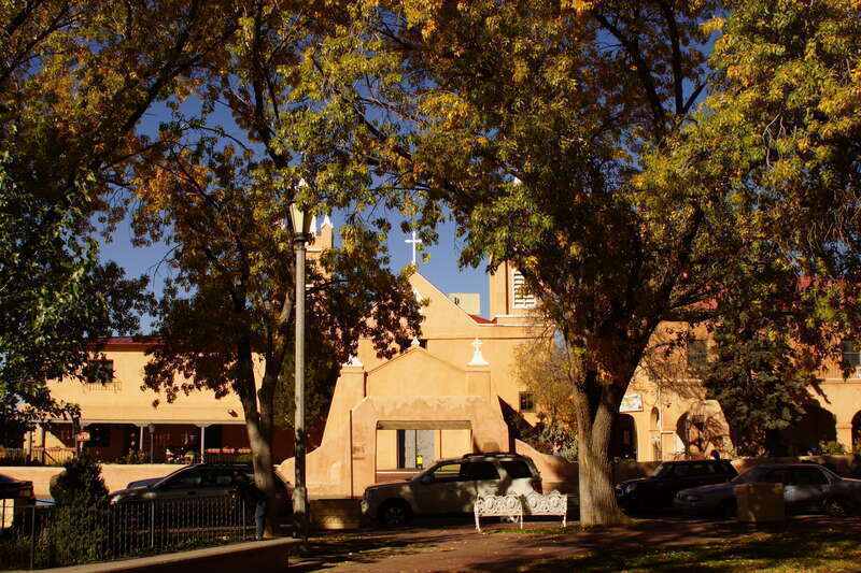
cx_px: 430
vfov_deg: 31.9
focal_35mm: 42
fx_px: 1004
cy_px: 286
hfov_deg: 46.4
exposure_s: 1/200
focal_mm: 28
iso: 100
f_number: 13
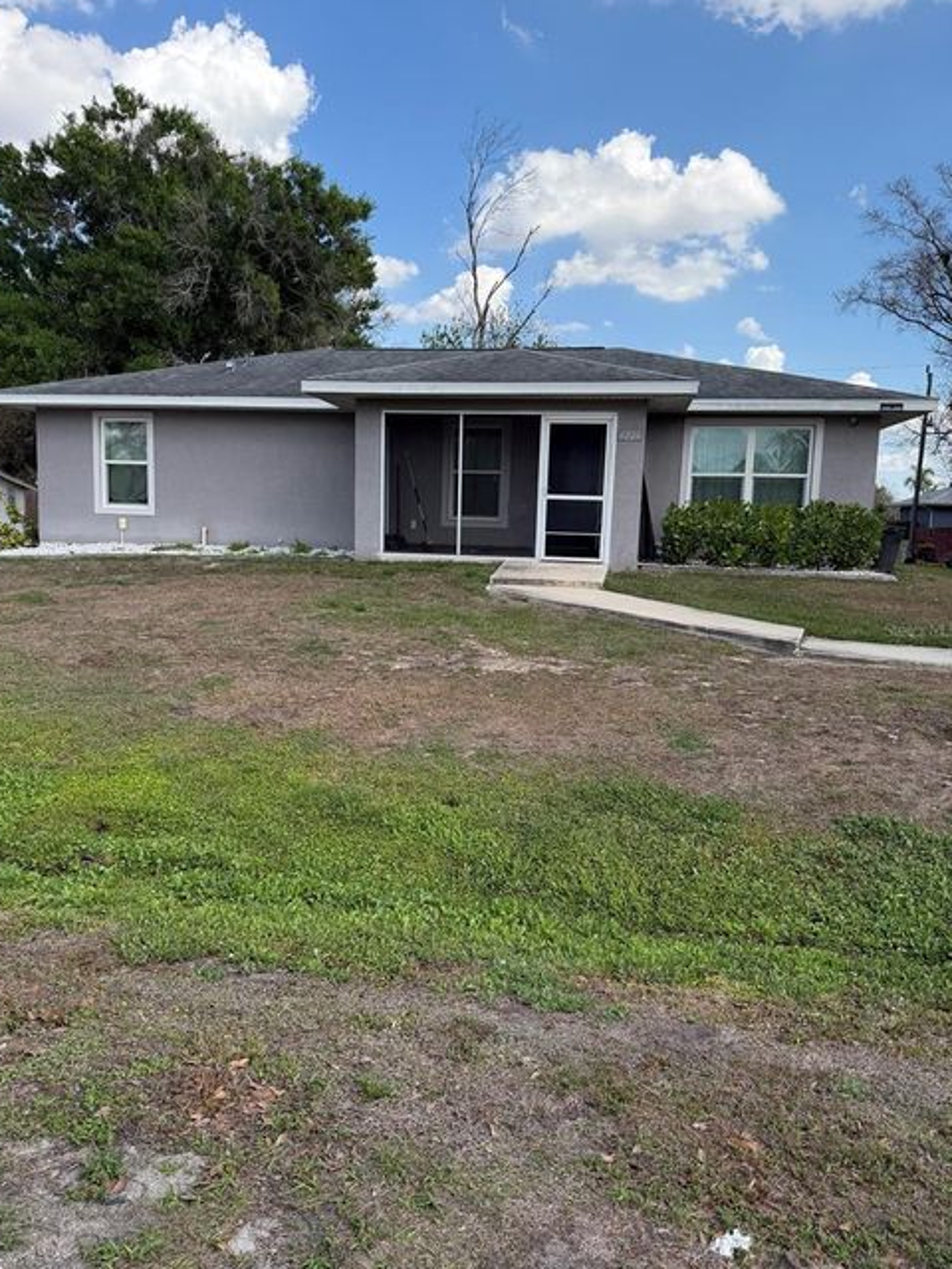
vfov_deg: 69.4
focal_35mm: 25
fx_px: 917
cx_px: 466
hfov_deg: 54.9
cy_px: 630
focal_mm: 6.76
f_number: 1.78
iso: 100
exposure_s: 1/2801
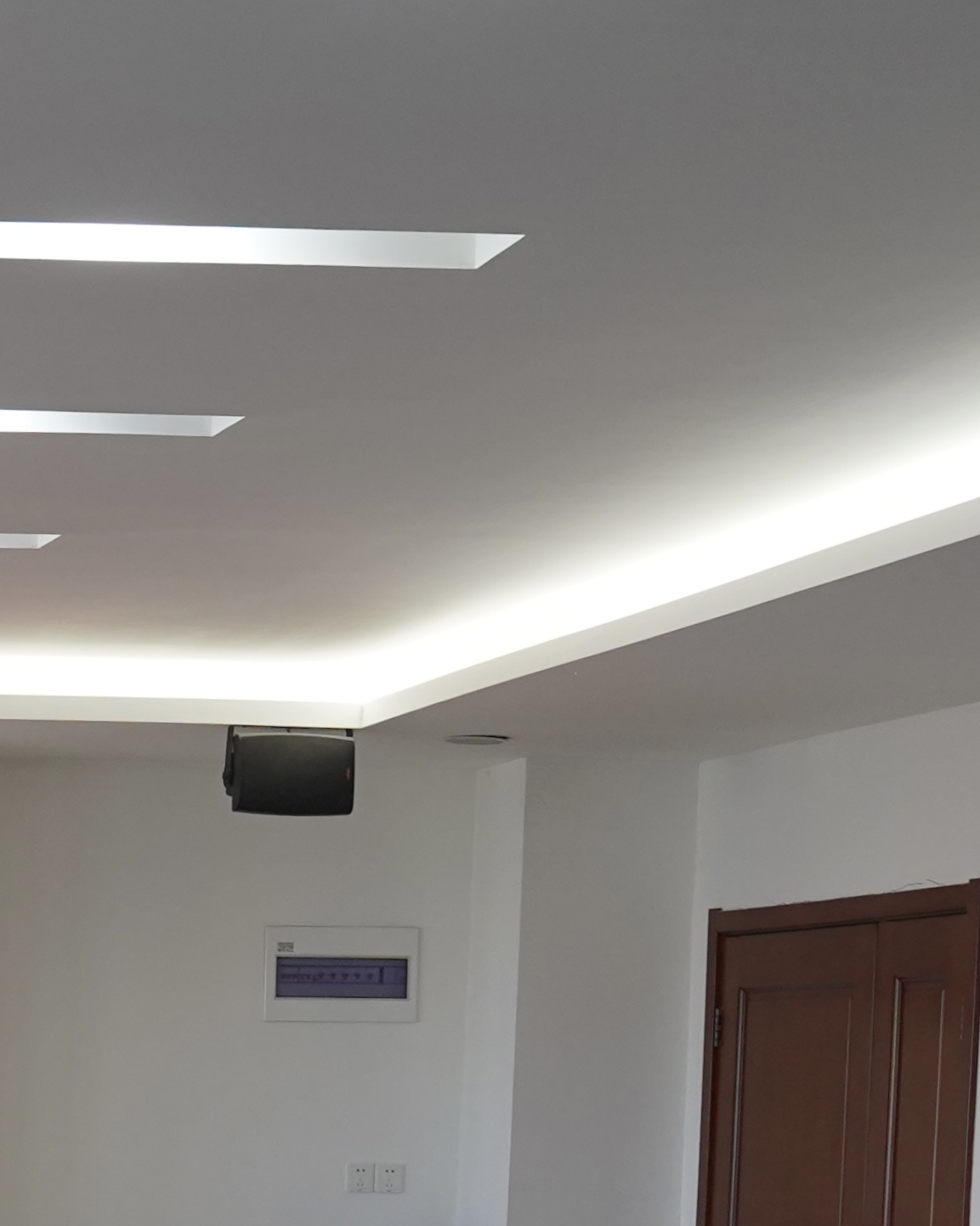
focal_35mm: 90
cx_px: -764
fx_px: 3264
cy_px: 1488
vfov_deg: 19.9
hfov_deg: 14.9
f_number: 4
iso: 1250
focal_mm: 24
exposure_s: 1/160
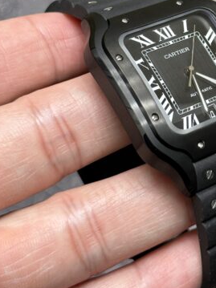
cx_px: 181
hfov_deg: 13.7
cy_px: 79
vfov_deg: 18.3
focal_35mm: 107
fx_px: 891
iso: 80
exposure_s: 1/100
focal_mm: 6.76
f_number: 1.78
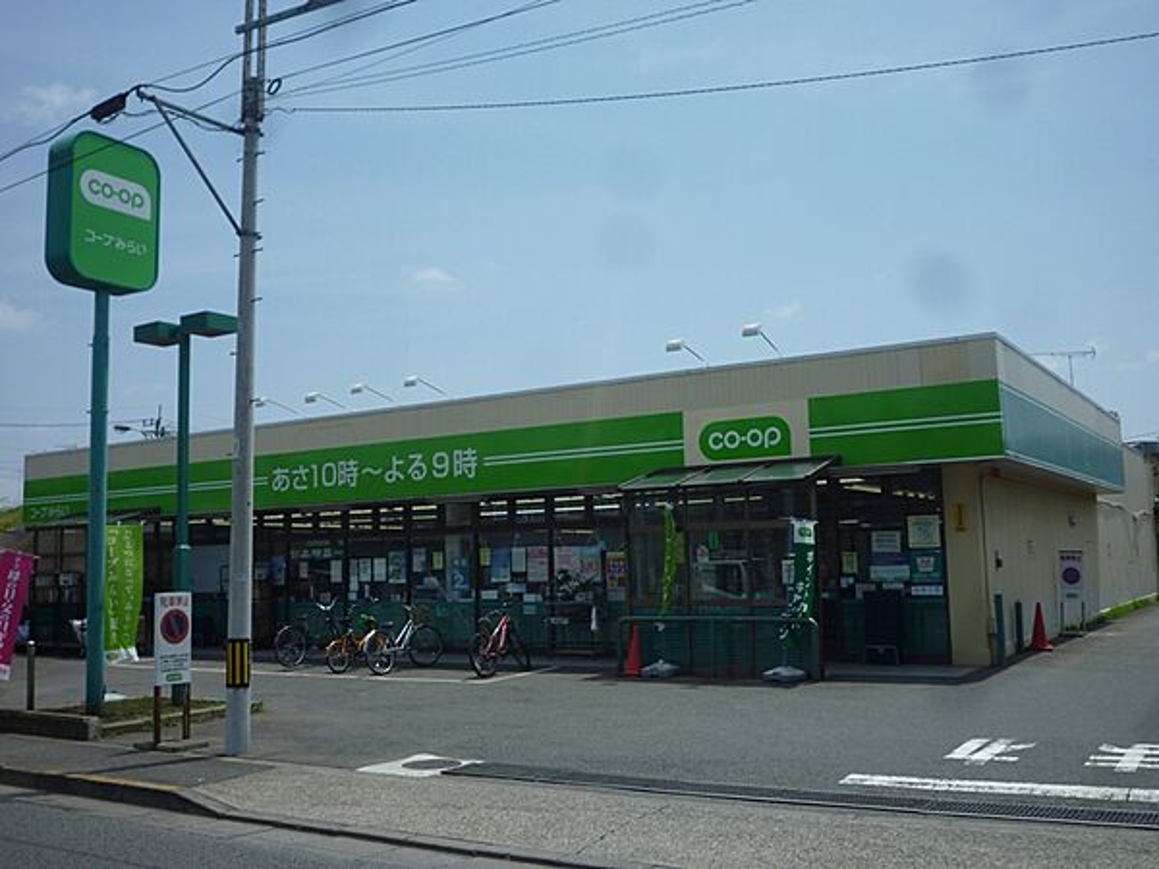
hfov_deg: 51.4
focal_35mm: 36
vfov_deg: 39.7
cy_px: 434
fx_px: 1205
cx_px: 580
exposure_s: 1/800
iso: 80
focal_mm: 6.3
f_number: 5
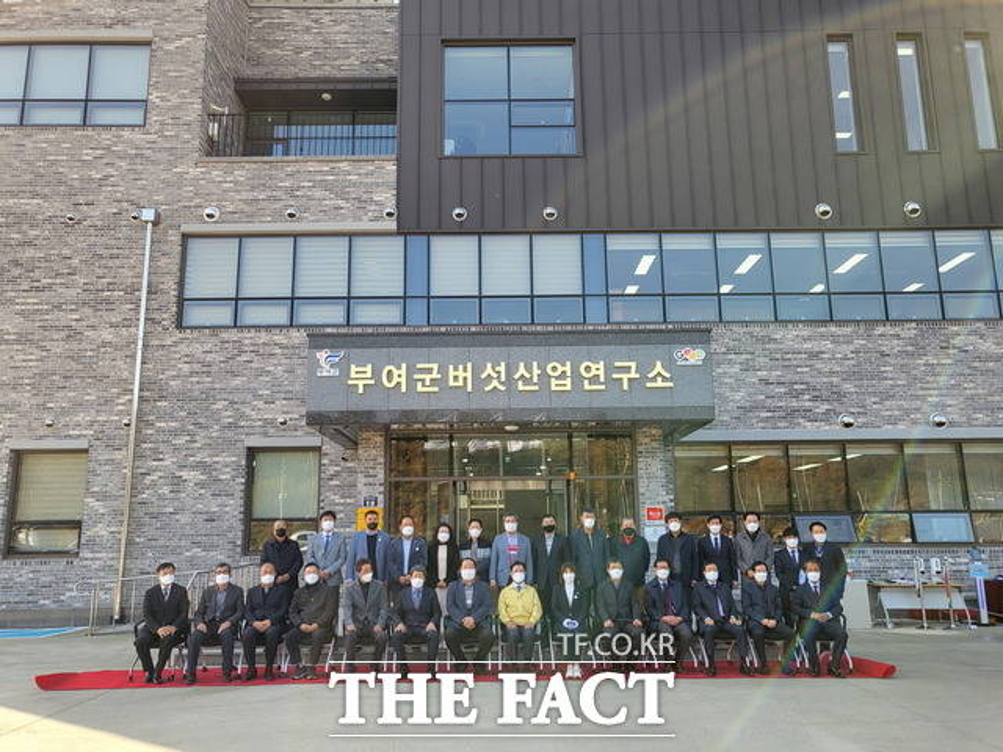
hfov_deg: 67.3
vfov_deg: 53.1
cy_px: 376
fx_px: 753
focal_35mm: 26
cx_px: 502
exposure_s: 1/612
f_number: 1.8
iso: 50
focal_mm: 4.25
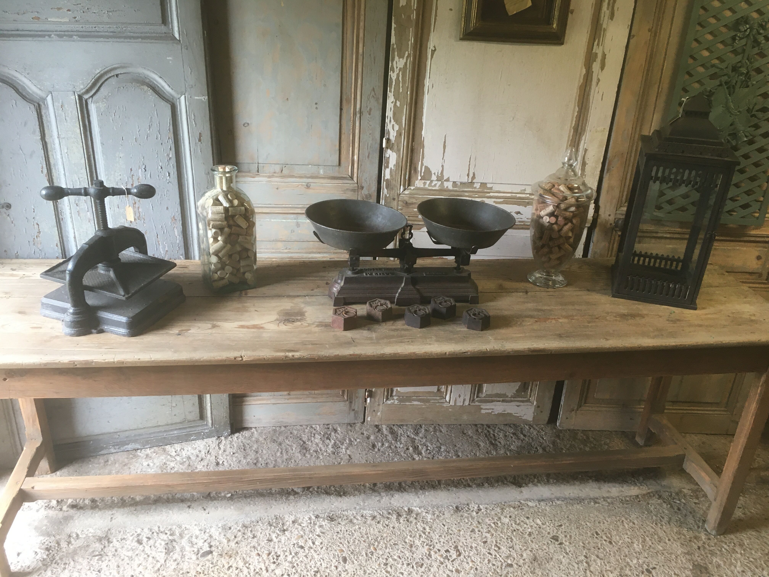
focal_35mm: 29
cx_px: 384
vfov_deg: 48.2
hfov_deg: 61.7
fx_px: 644
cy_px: 288
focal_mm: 4.15
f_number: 2.2
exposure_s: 1/33
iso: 100
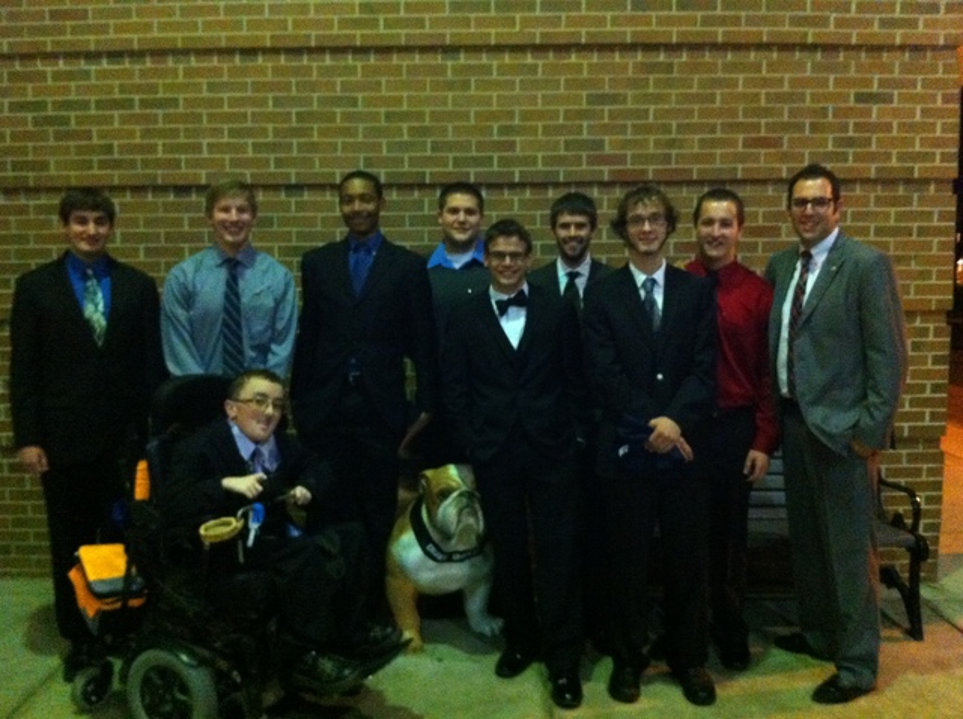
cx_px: 482
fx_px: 972
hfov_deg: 52.7
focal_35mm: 35
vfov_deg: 40.6
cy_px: 360
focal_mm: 3.85
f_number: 2.8
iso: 1000
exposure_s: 1/15
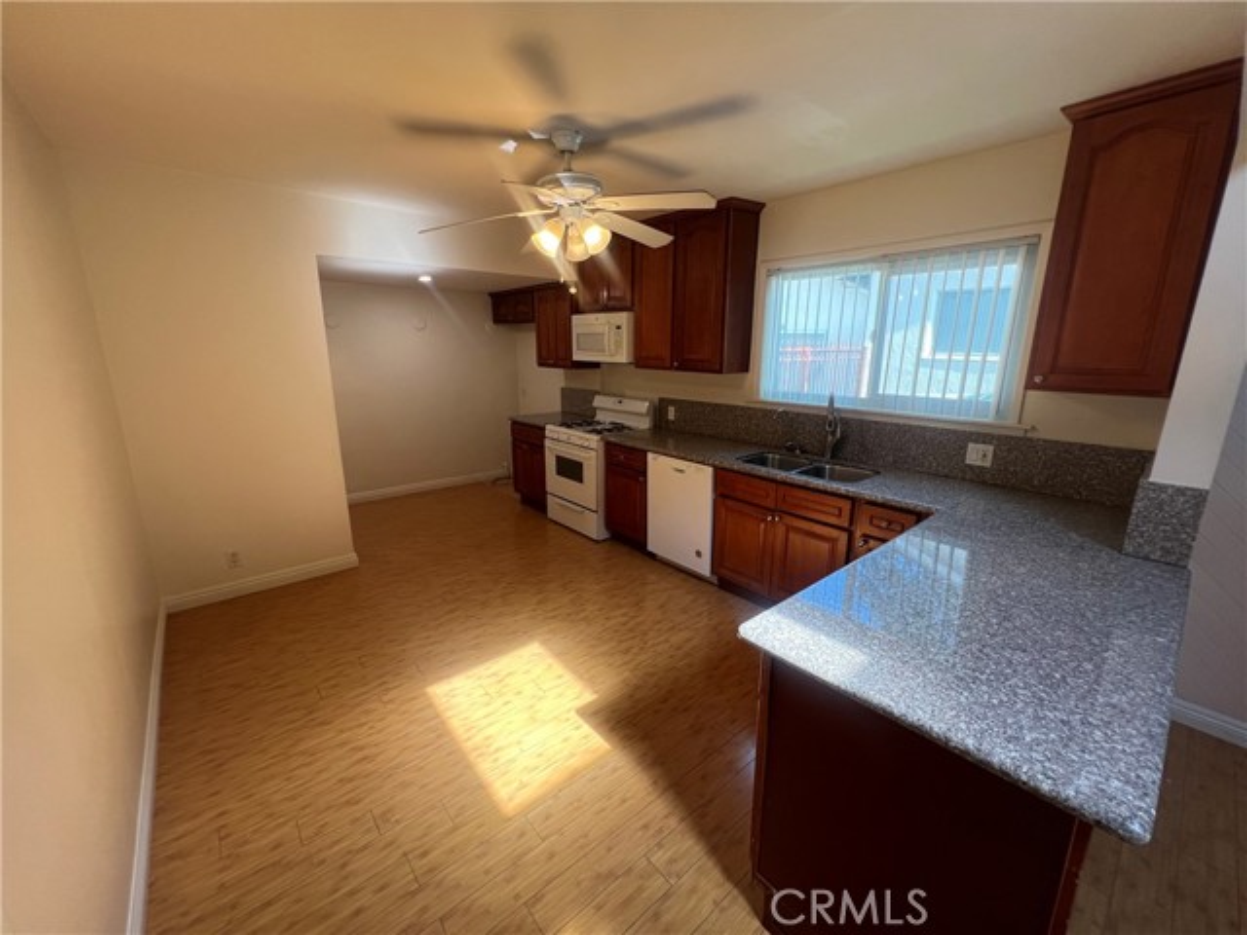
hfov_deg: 106.2
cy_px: 468
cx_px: 624
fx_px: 468
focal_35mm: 13
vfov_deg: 89.9
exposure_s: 1/120
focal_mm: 1.57
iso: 160
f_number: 1.8
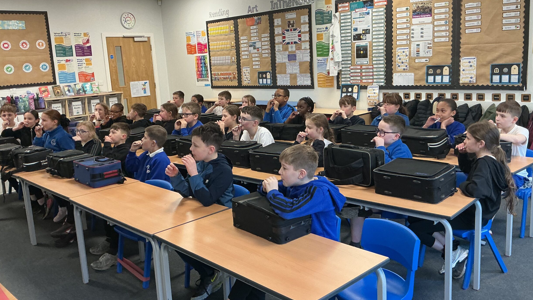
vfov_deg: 35.6
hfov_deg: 59.5
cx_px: 265
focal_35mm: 33
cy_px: 140
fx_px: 466
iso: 125
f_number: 1.8
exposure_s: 1/60
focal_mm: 3
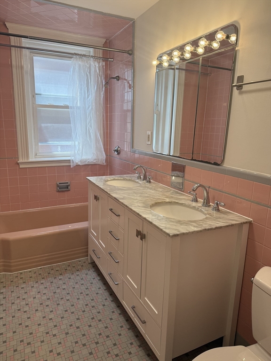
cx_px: 136
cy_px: 180
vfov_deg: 71.6
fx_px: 251
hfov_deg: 56.8
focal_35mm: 24
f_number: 1.78
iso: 100
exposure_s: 1/253
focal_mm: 6.76
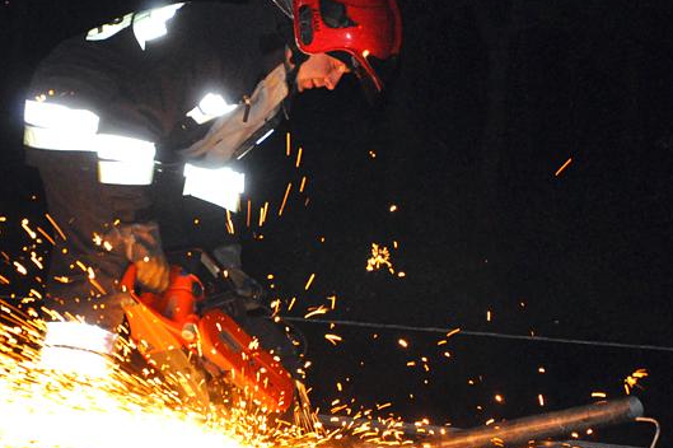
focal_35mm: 205
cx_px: 234
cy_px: 204
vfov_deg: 6.7
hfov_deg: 10.0
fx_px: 3826
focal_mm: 85
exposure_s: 1/125
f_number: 6.3
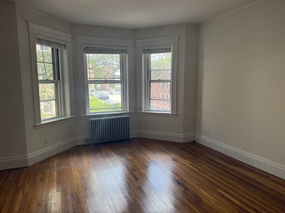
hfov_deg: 71.6
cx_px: 142
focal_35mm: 24
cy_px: 106
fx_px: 198
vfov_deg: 56.8
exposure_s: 1/230
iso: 160
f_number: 1.78
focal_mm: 6.76
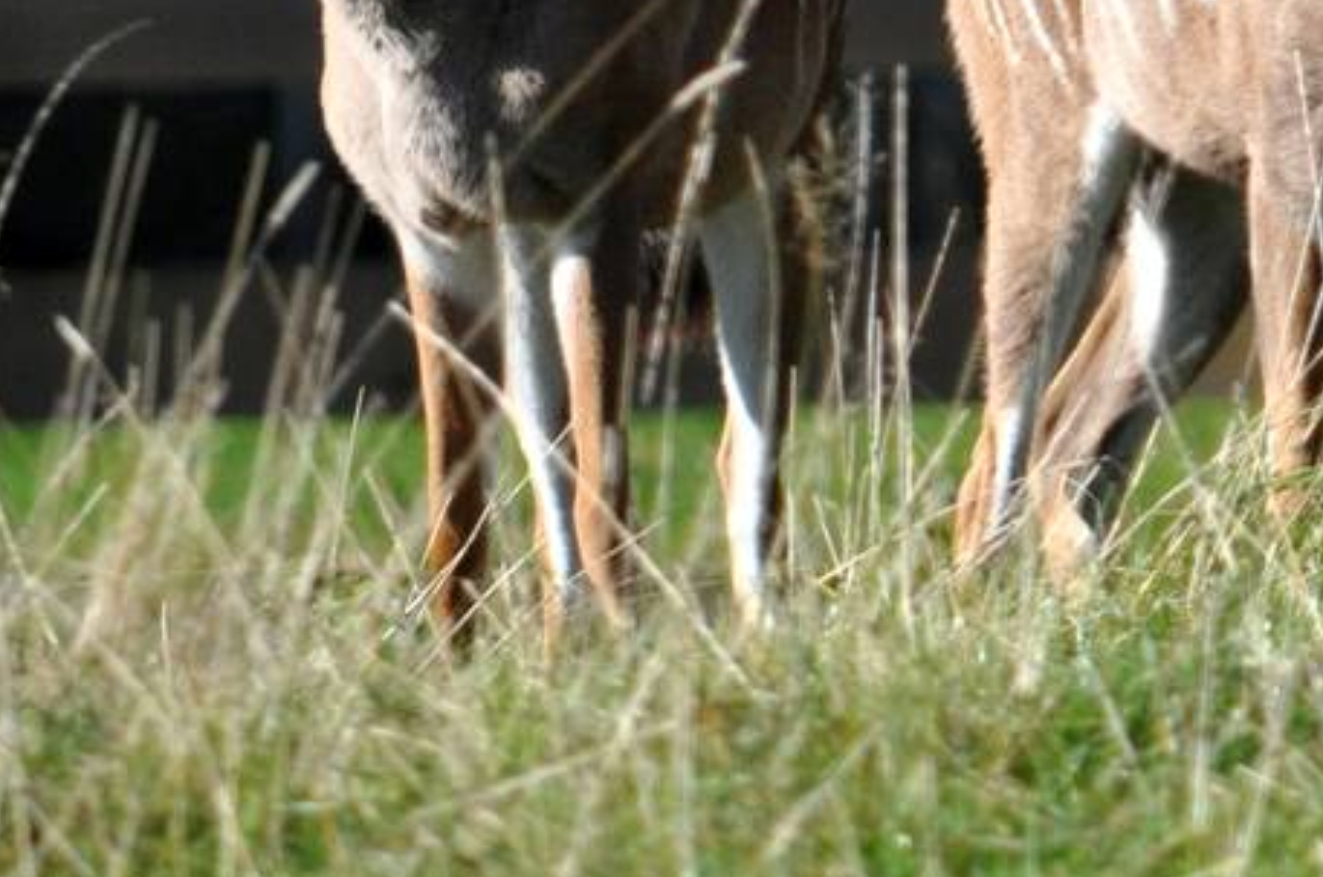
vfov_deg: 0.9
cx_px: 1841
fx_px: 57853
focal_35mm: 1577
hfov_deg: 1.3
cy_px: -253
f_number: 5.6
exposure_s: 1/1600
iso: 800
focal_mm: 300
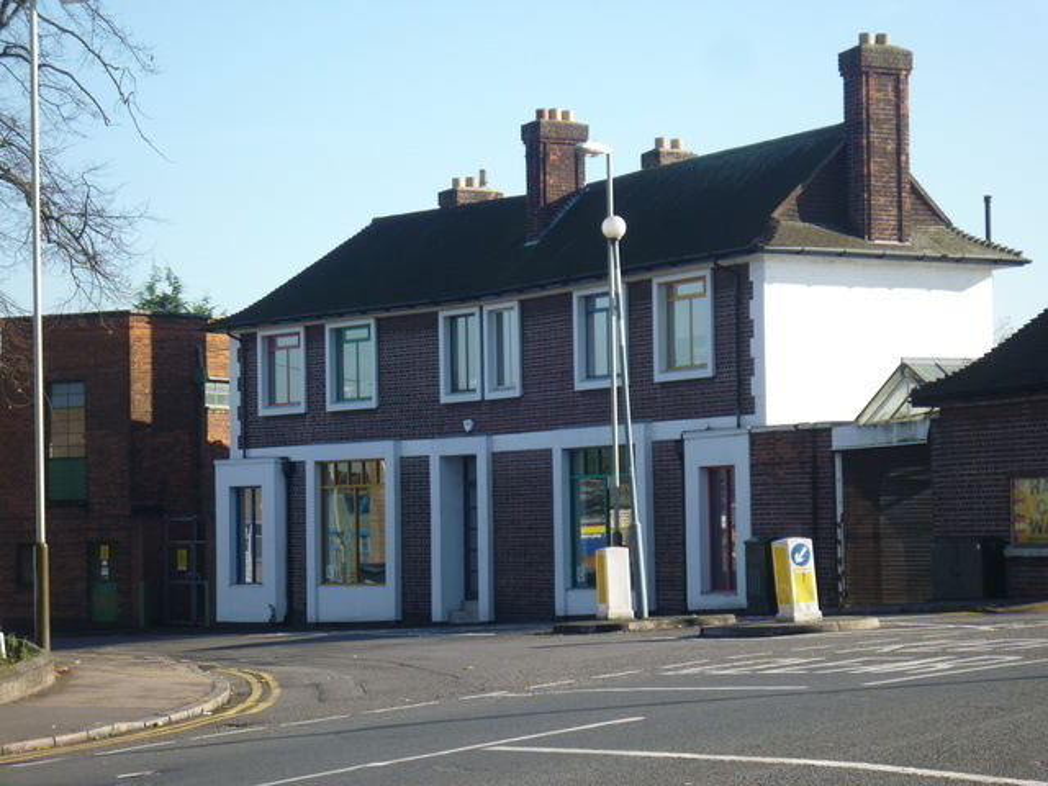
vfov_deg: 16.1
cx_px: 524
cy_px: 393
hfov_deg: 21.3
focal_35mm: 92
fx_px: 2785
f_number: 4.8
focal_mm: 16.4
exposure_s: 1/200
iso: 100
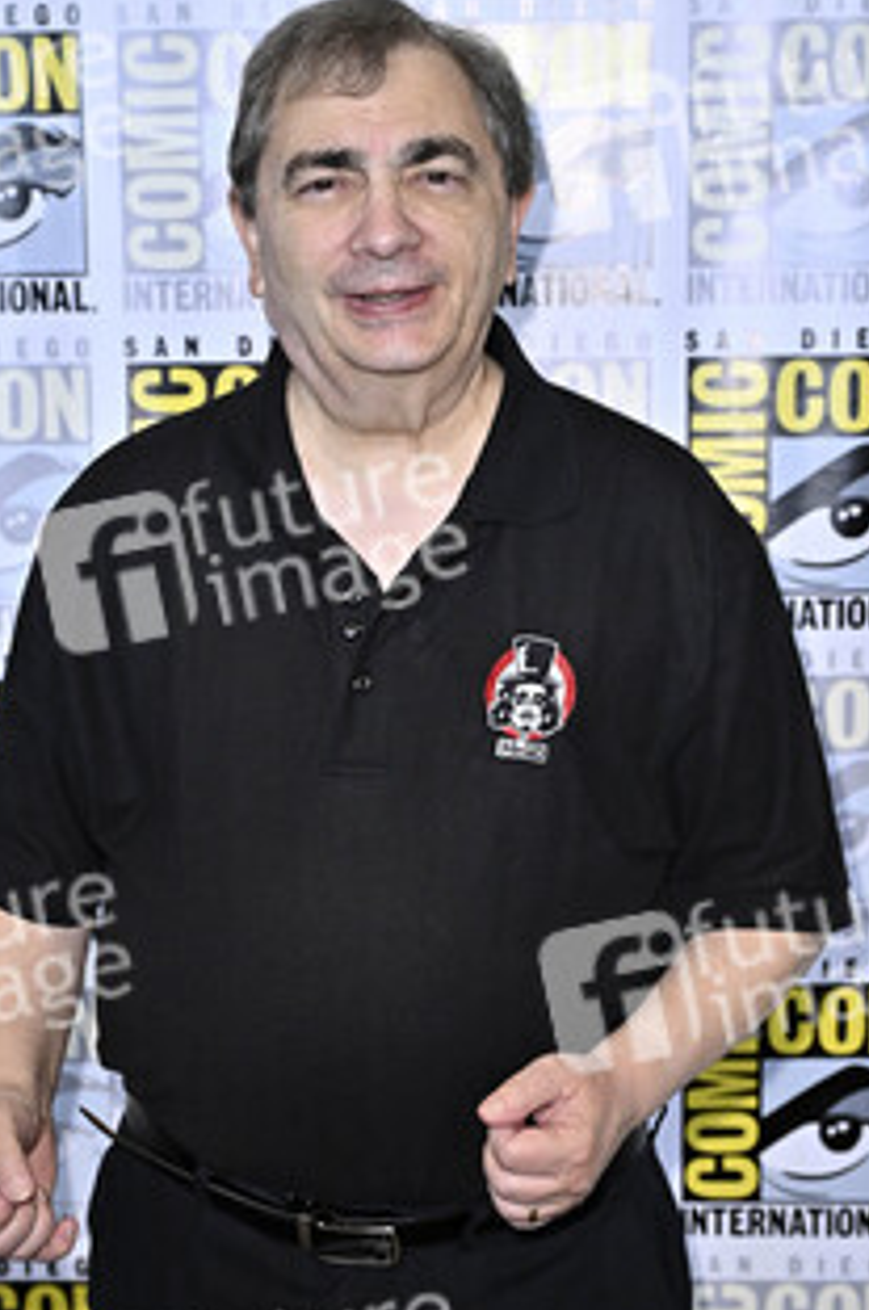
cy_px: 764
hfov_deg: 17.7
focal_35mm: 77
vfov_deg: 26.3
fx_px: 2797
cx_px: 374
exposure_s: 1/400
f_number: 4.5
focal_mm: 60
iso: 1600
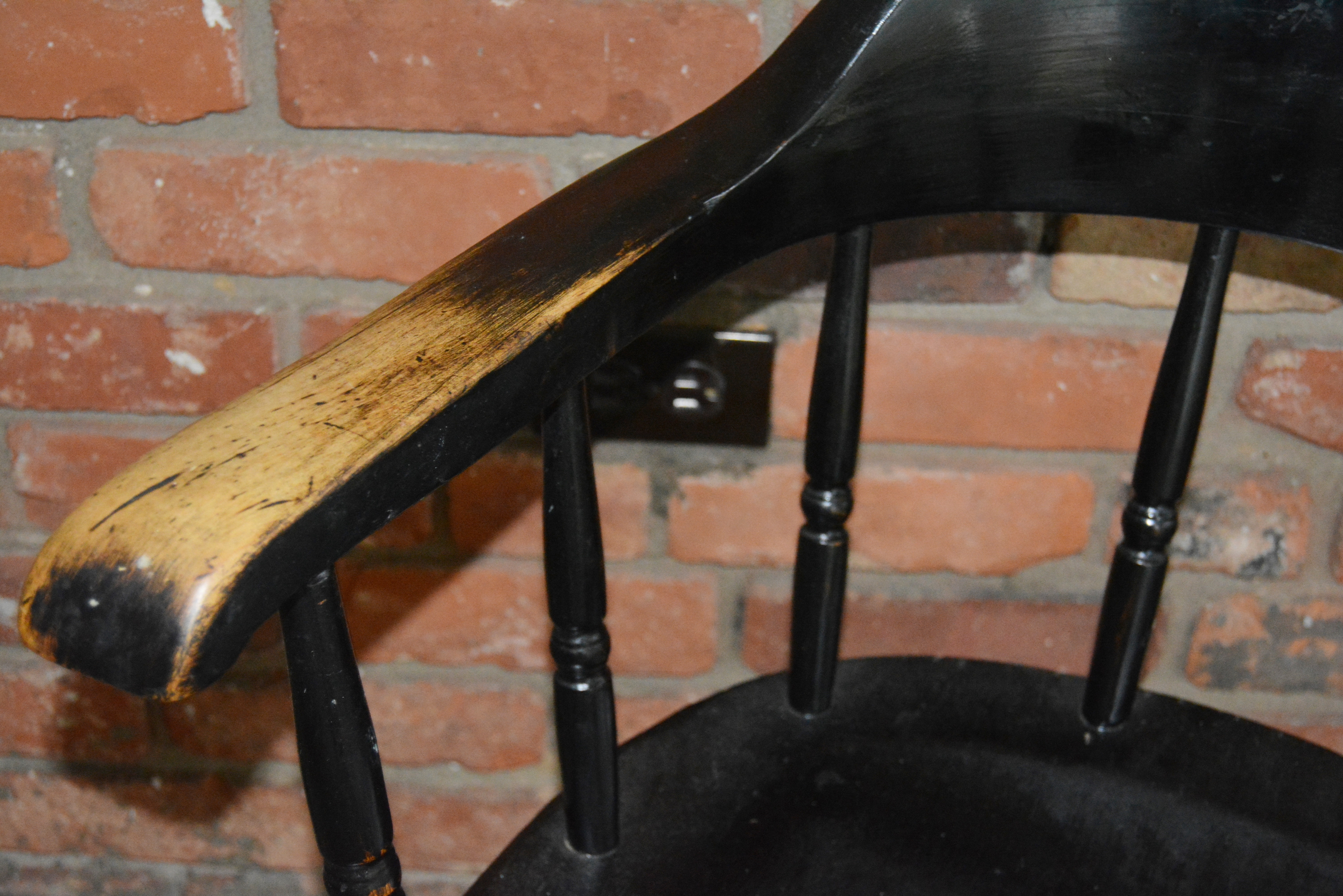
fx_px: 2238
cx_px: 672
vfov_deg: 22.6
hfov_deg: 33.4
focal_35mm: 60
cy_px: 448
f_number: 5
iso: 3200
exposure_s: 1/60
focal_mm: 40
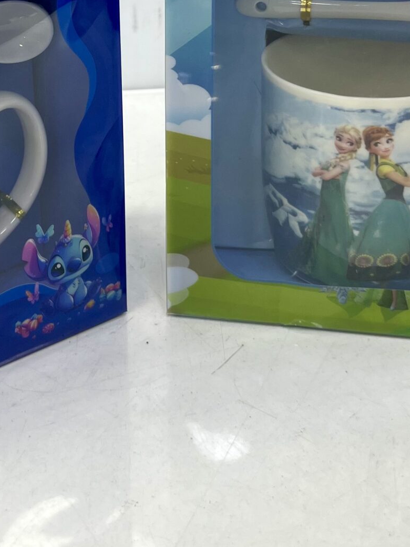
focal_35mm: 64
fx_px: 1011
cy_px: 72
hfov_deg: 22.8
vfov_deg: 29.2
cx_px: 137
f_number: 1.5
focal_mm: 5.7
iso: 50
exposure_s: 1/506
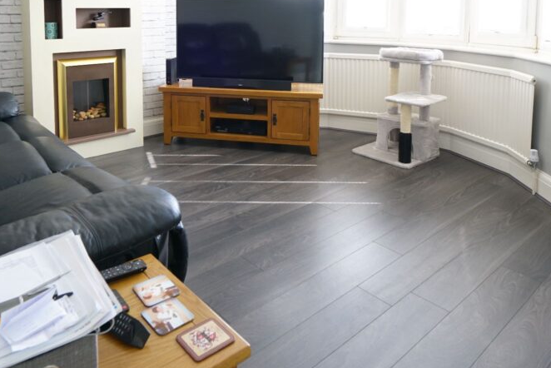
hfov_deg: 63.0
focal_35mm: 29
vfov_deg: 41.7
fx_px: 444
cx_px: 217
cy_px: 43
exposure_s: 1/40
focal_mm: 16
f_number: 5
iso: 500
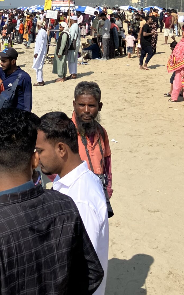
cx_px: -32
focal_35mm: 69
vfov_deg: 27.8
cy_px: -10
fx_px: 554
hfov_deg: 18.0
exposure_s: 1/2404
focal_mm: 3.99
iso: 32
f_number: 1.8
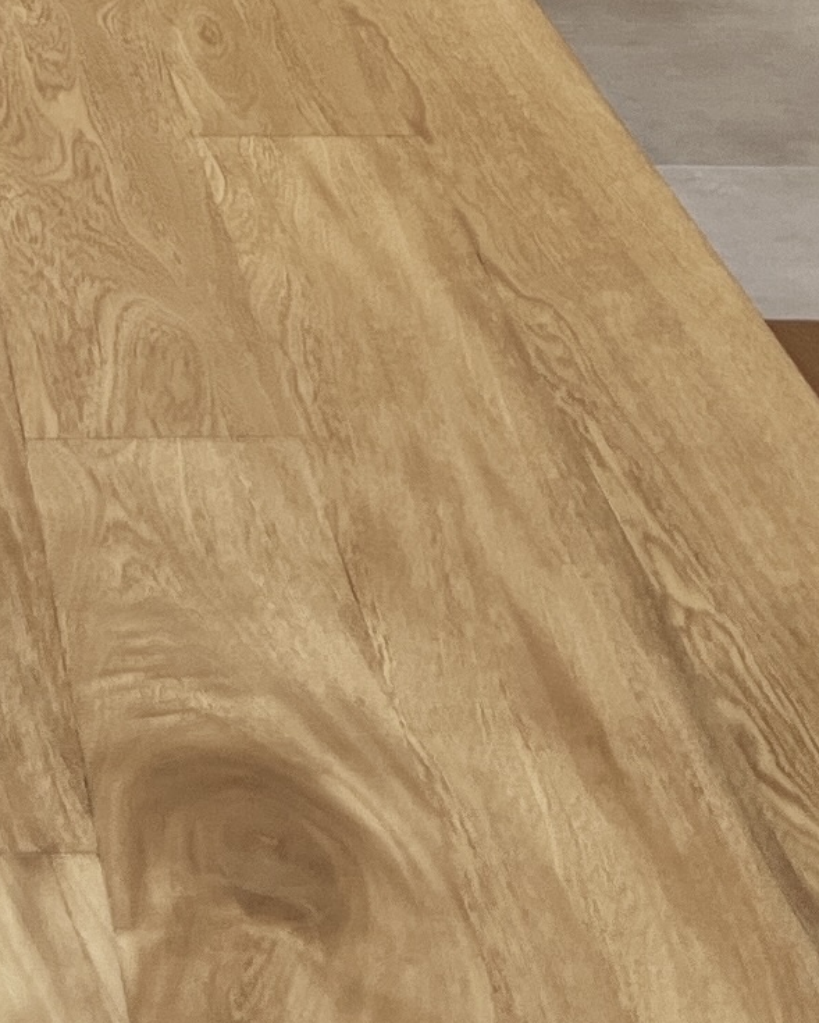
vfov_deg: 12.4
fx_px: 4211
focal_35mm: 139
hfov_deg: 10.8
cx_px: -303
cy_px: -948
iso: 50
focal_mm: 5.7
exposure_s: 1/145
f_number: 1.5
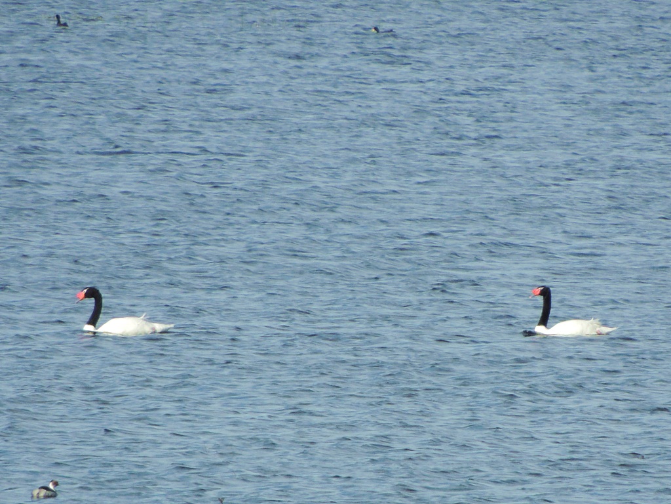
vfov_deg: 1.5
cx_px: 336
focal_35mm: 1000
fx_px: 19384
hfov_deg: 2.0
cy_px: 252
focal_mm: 180
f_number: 5.9
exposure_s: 1/500
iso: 125
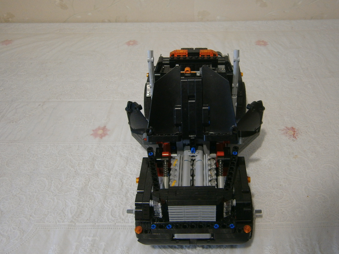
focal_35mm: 35
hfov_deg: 52.5
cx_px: 191
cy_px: 115
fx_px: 343
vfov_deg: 40.7
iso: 125
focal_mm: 4.7
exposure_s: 1/6
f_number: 2.8
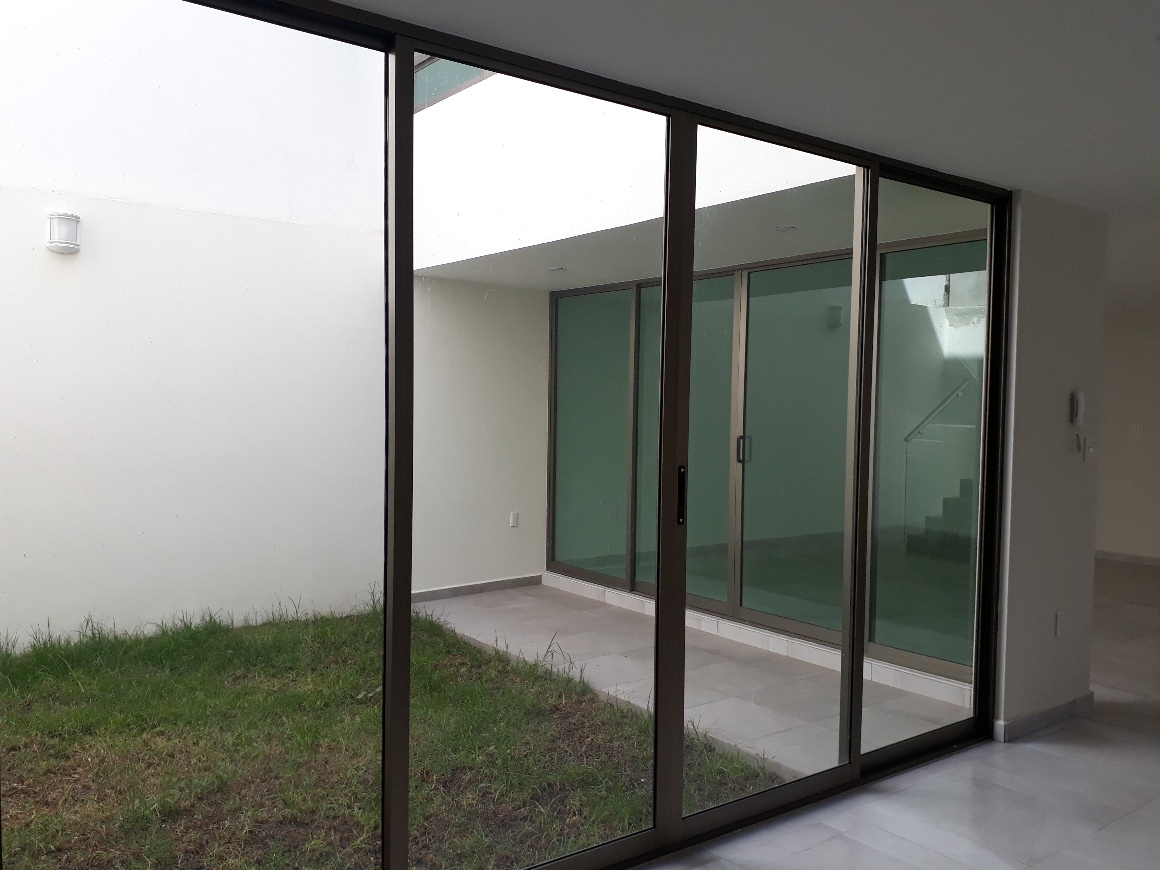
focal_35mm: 28
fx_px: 938
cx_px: 570
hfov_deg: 63.4
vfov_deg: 49.7
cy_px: 433
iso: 40
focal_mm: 3.6
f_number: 1.9
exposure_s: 1/138
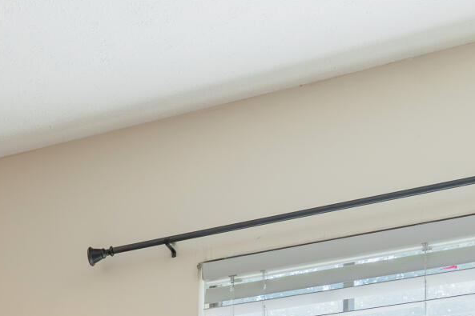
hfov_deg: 18.6
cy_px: 679
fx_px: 1134
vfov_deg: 13.2
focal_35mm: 86
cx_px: -371
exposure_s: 1/80
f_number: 5.6
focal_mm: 17
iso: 200
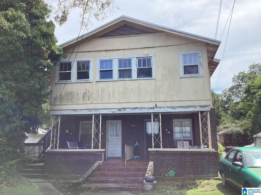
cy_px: 98
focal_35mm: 31
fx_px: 234
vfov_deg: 45.4
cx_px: 130
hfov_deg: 58.4
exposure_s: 1/762
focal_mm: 3.3
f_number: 2.4
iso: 25
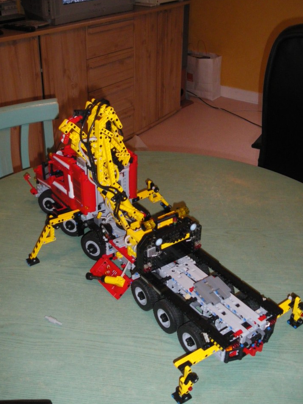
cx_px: 149
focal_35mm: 39
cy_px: 213
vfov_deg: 47.8
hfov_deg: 36.8
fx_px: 455
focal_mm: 6.3
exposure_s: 1/50
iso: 400
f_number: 3.5
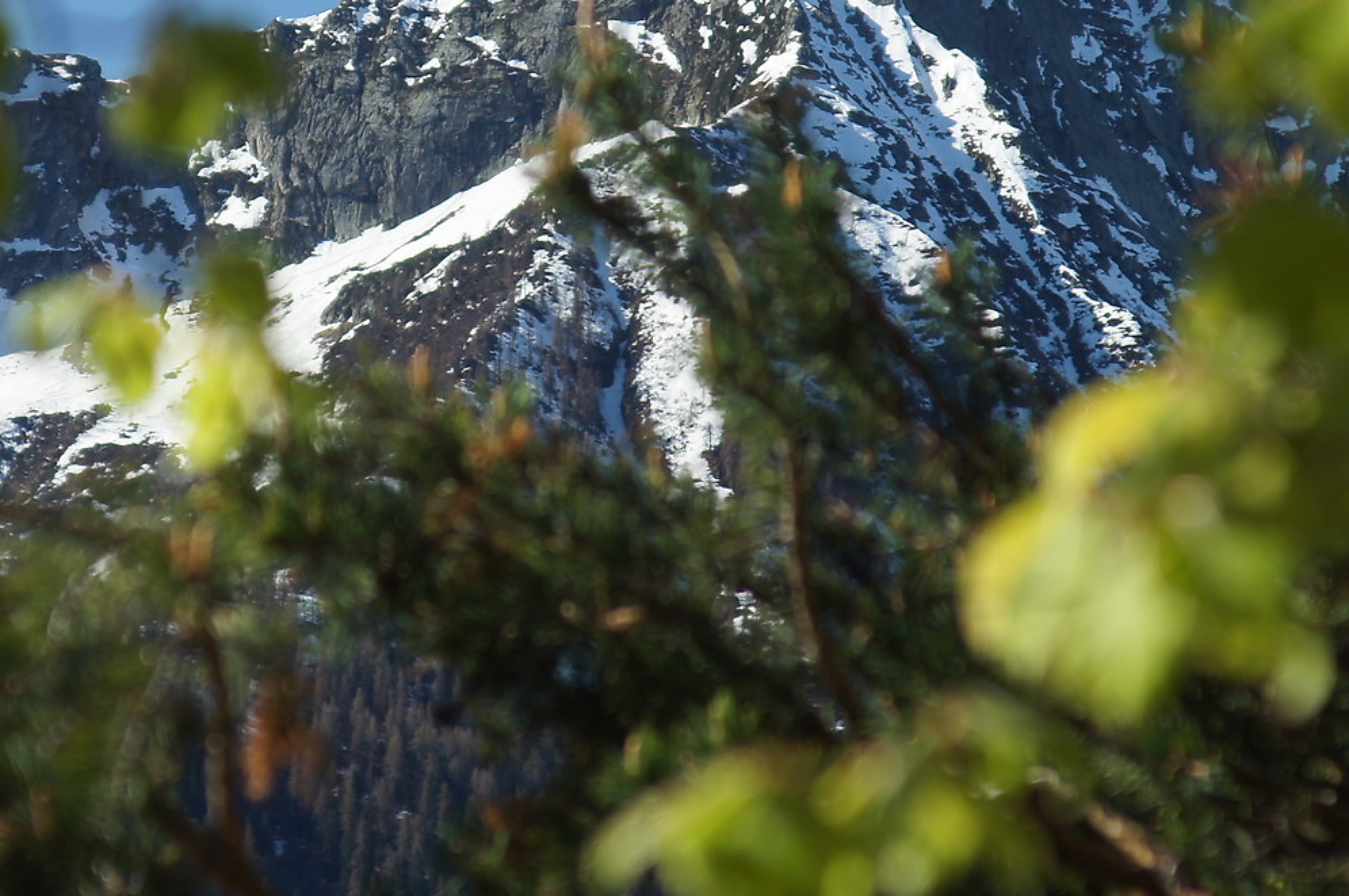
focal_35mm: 253
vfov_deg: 5.4
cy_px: -45
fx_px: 9471
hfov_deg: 8.1
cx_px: 549
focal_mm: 70
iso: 100
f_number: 4.5
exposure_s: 1/160
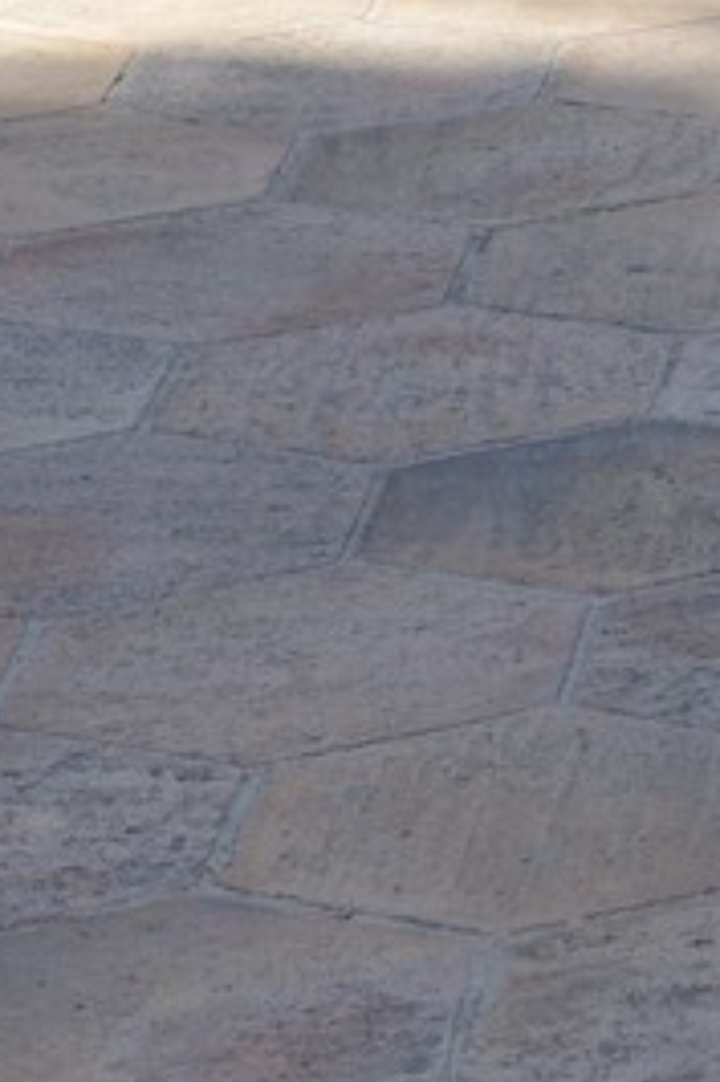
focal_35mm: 241
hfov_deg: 5.4
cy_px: -1680
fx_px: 7239
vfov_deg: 7.8
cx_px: 2105
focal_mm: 40
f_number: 7.1
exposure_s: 1/200
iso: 200
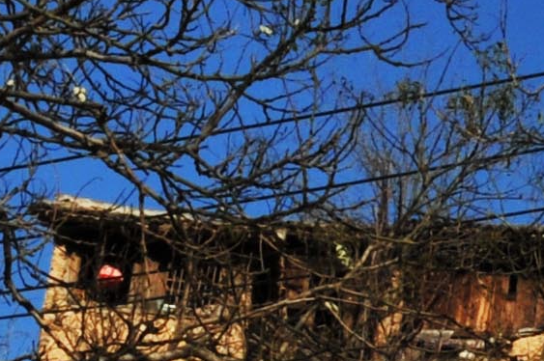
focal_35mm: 274
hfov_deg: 7.3
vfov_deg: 5.0
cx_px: 1020
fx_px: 4136
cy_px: 197
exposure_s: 1/320
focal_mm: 24
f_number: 13
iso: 200
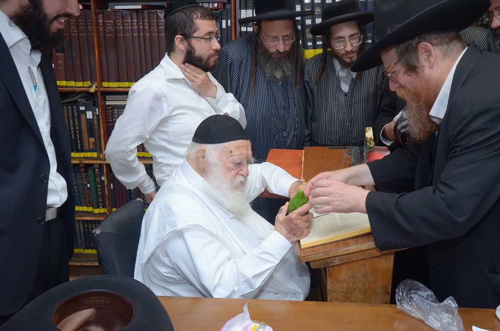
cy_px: 166
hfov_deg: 41.2
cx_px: 250
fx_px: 665
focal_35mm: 48
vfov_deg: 27.9
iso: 800
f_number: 9
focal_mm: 32
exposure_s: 1/160
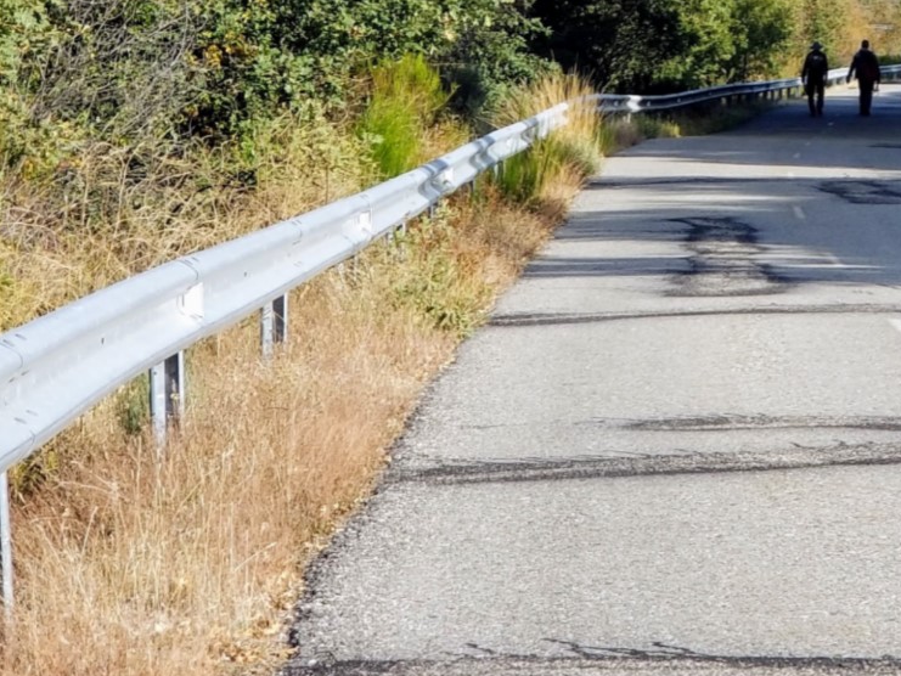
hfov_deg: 14.0
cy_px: -156
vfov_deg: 10.6
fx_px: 3593
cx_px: 972
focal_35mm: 138
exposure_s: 1/453
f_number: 2.4
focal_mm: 6
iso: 25
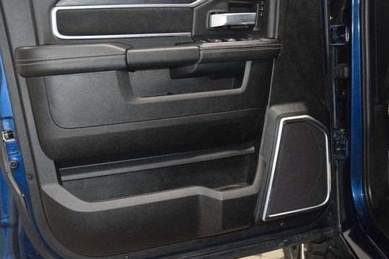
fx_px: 421
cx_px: 174
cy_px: 110
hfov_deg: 49.5
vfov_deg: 34.1
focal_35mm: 39
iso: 3200
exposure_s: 1/125
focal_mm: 22
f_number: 3.5
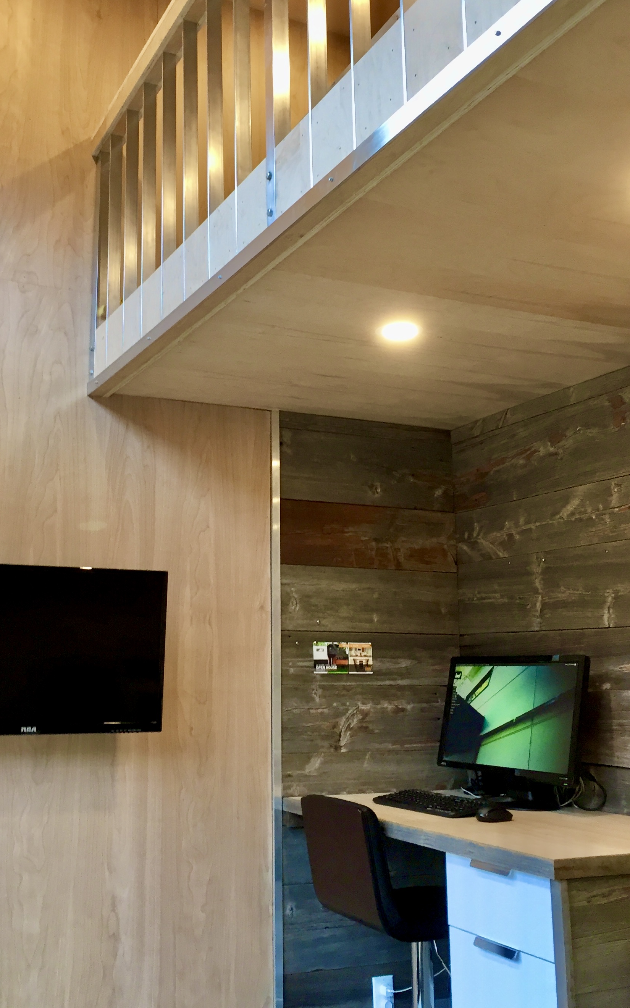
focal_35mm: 38
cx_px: 244
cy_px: 439
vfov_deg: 51.4
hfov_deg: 33.4
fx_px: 1044
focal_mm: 4.15
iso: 80
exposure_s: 1/30
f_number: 2.2
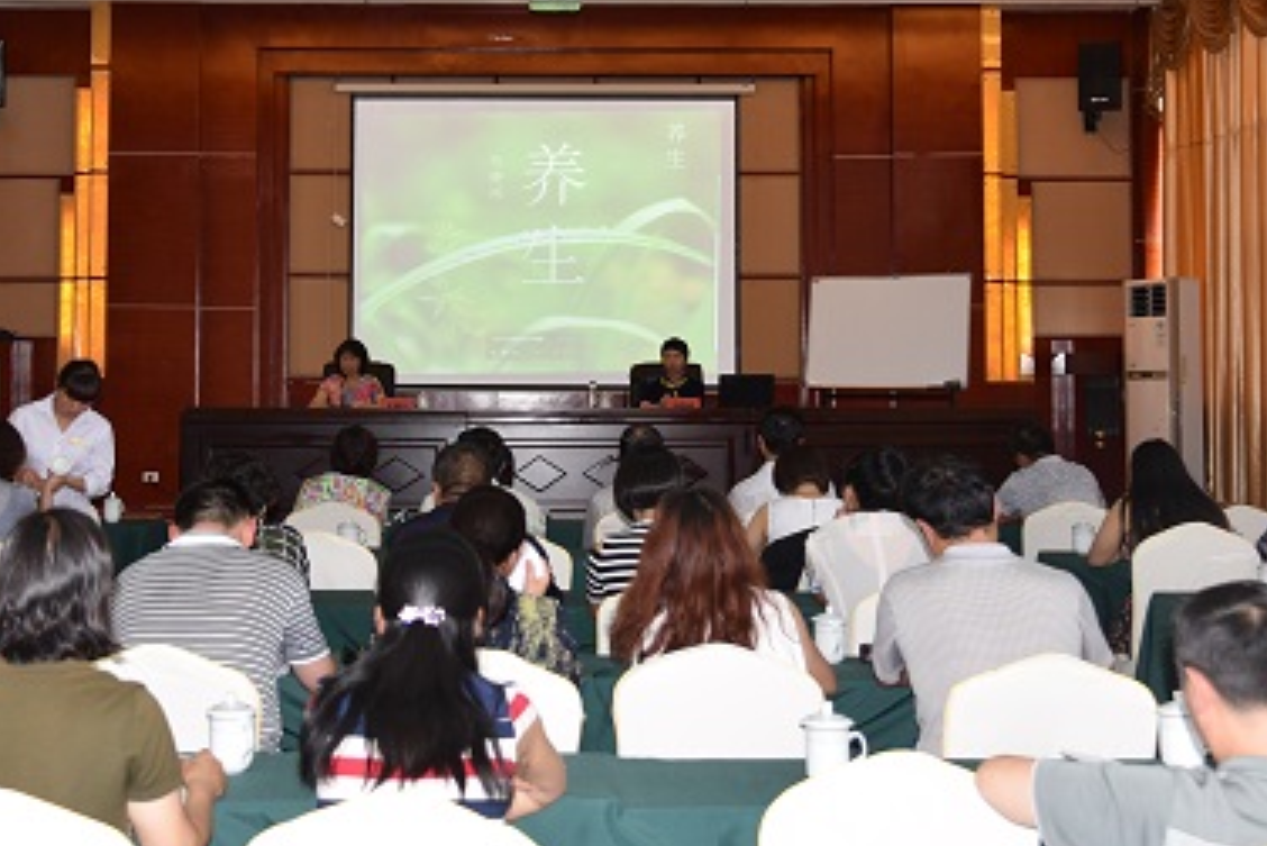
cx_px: 499
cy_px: 256
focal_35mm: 51
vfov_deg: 26.3
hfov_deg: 38.7
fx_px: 1796
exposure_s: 1/60
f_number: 4.5
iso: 500
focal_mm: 32
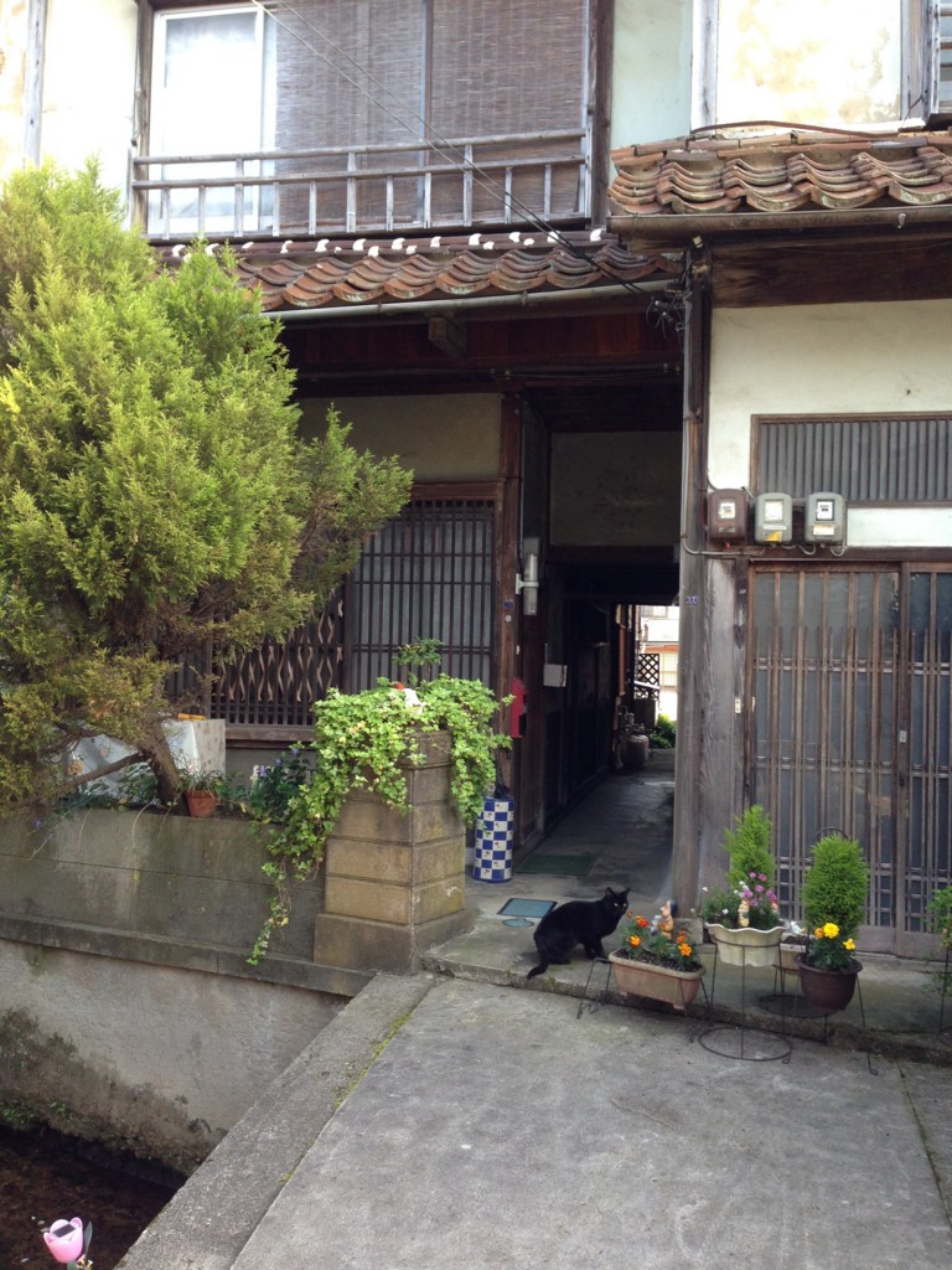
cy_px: 635
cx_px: 476
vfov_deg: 55.4
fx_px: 1210
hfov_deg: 42.9
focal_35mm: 33
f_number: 2.4
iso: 80
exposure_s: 1/120
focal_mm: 4.12
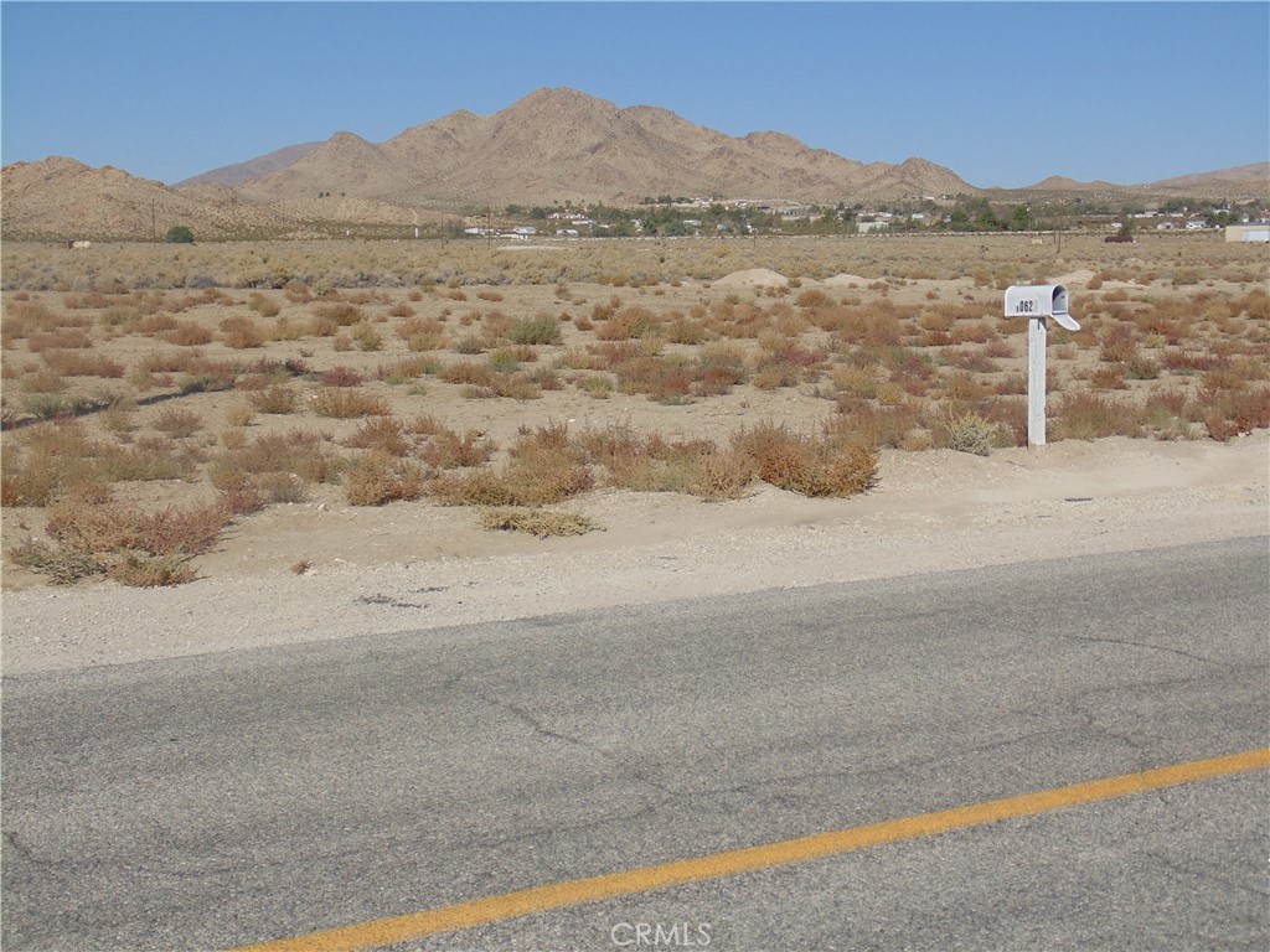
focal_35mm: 53
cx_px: 635
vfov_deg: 27.5
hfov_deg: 36.2
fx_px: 1944
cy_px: 476
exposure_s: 1/250
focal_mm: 9.5
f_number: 12.2
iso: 80
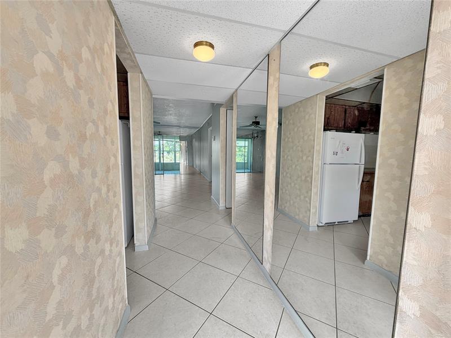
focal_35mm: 14
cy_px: 169
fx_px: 182
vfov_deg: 85.7
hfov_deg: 102.1
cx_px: 226
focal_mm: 2.22
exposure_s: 1/120
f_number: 2.2
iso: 64
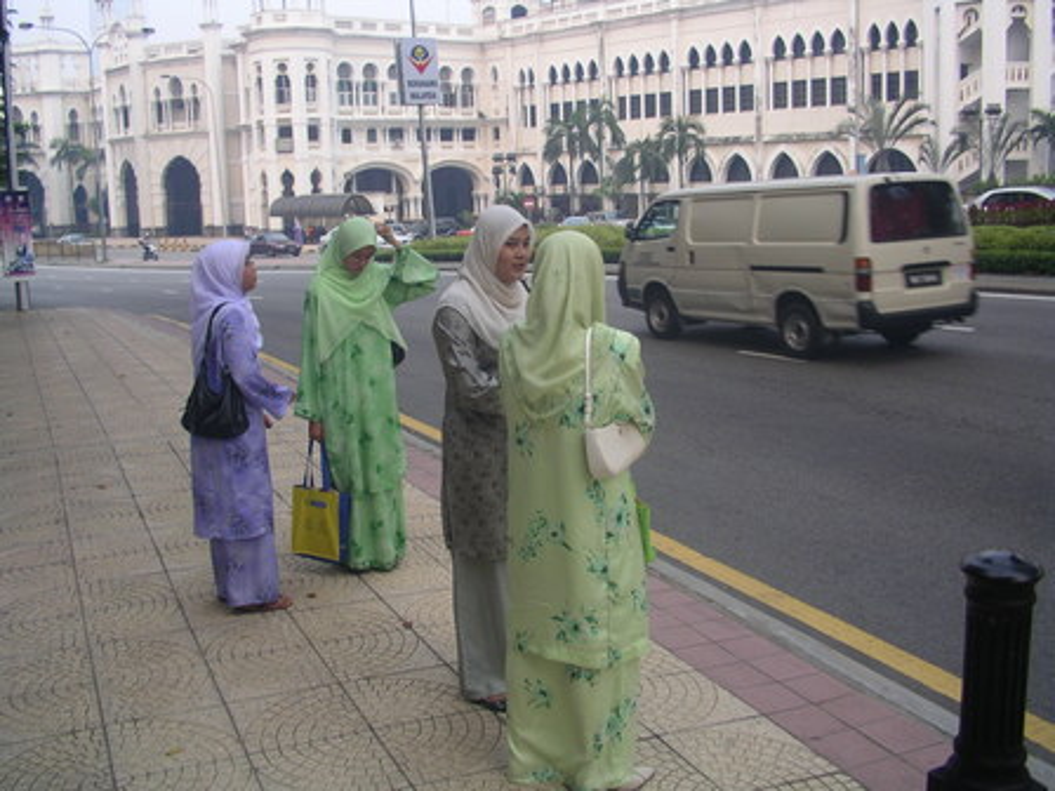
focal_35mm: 37
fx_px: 1128
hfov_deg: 50.1
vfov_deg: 38.7
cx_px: 528
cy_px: 396
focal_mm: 5.7
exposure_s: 1/160
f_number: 2.8
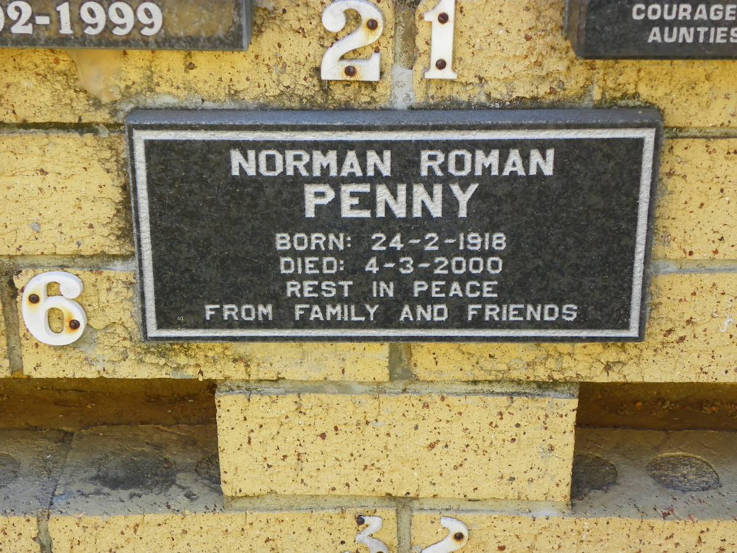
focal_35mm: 71
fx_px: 1512
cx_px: 368
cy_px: 276
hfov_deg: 27.4
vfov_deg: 20.7
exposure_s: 1/50
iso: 64
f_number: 3.5
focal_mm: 12.6
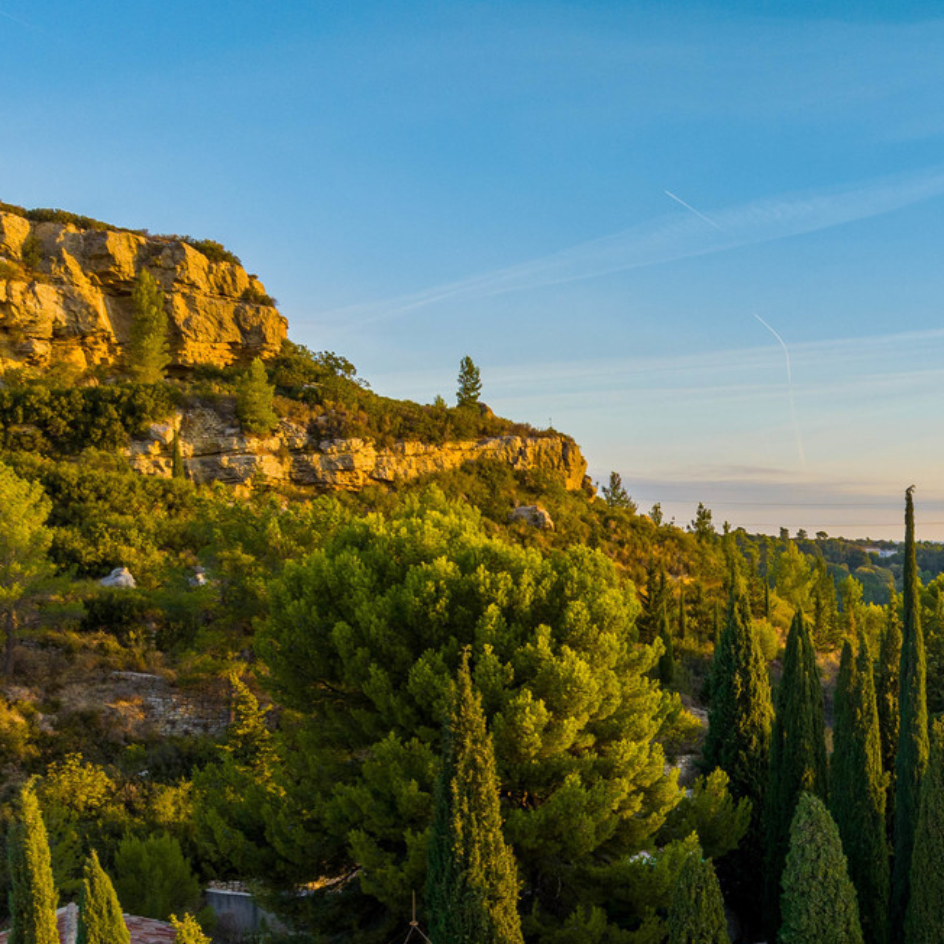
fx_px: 1604
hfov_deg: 30.5
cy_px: 811
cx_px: 945
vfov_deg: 31.6
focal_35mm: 52
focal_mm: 12.3
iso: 100
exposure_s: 1/80
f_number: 6.3
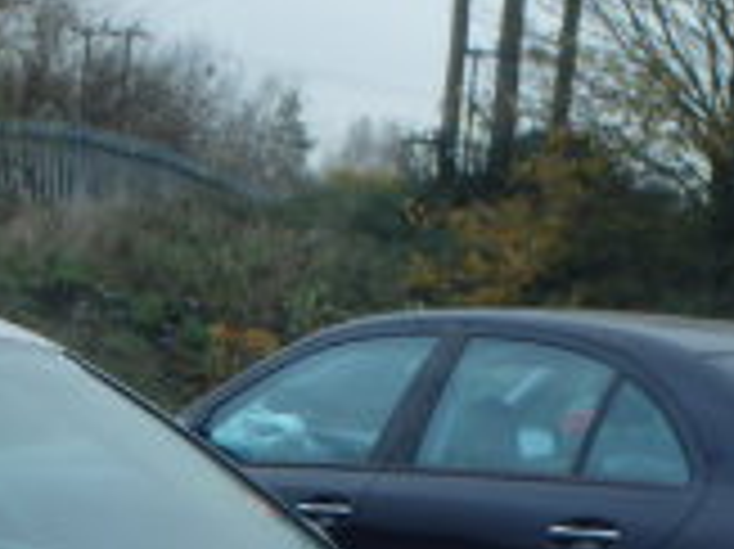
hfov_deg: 17.4
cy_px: 878
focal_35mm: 110
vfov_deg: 12.6
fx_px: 2331
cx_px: -41
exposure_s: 1/60
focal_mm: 5
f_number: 3.9
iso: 160
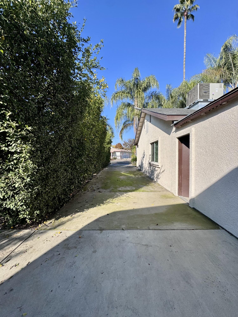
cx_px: 119
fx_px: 128
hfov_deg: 85.7
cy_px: 158
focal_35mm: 14
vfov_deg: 102.1
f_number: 2.2
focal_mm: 2.22
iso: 50
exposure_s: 1/1567
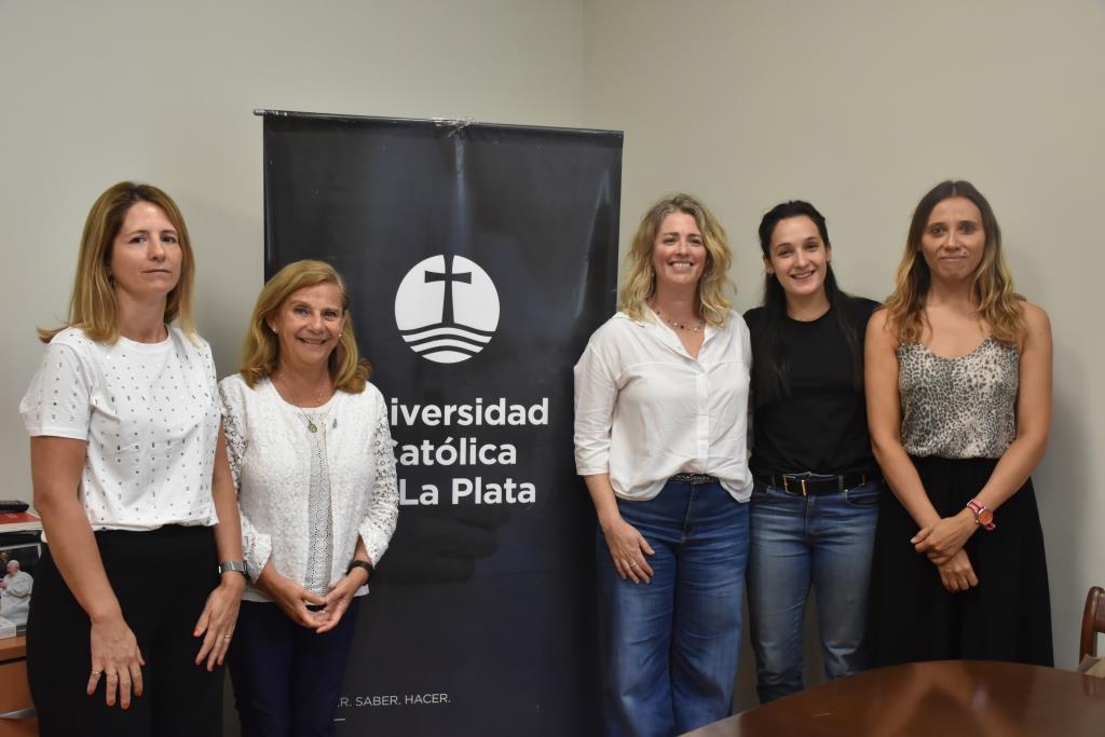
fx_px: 1197
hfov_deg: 49.5
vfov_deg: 34.2
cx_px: 552
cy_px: 368
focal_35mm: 39
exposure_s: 1/125
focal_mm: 26
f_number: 5.6
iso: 1600
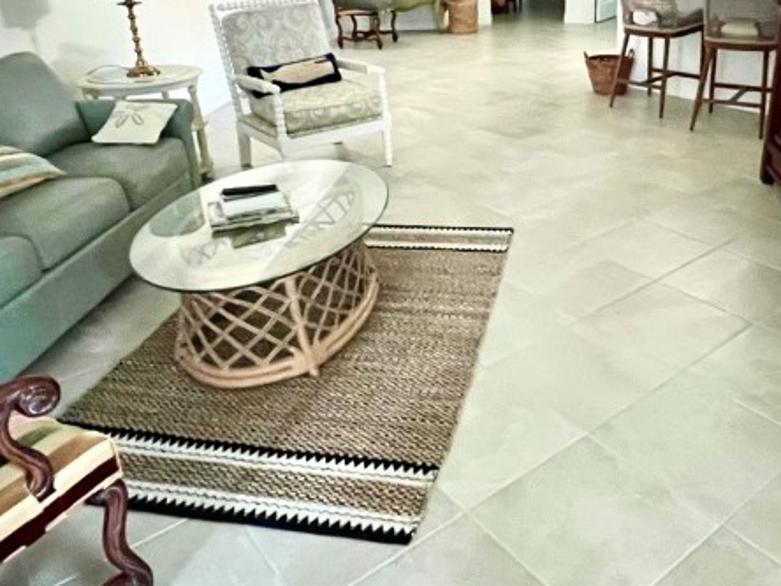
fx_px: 677
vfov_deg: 46.4
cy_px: 216
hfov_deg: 59.3
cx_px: 484
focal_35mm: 30
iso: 1000
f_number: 1.8
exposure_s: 1/41
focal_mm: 1.57
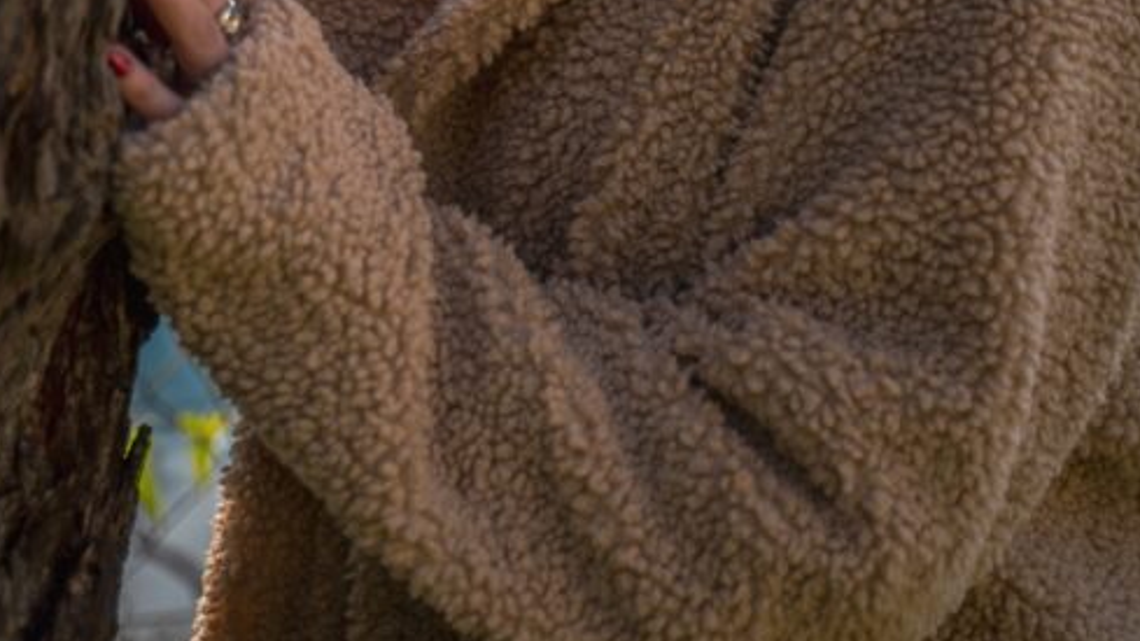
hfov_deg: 17.2
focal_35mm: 125
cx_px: 502
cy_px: -245
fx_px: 3778
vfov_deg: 9.5
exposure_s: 1/1250
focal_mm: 57
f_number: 2.8
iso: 125
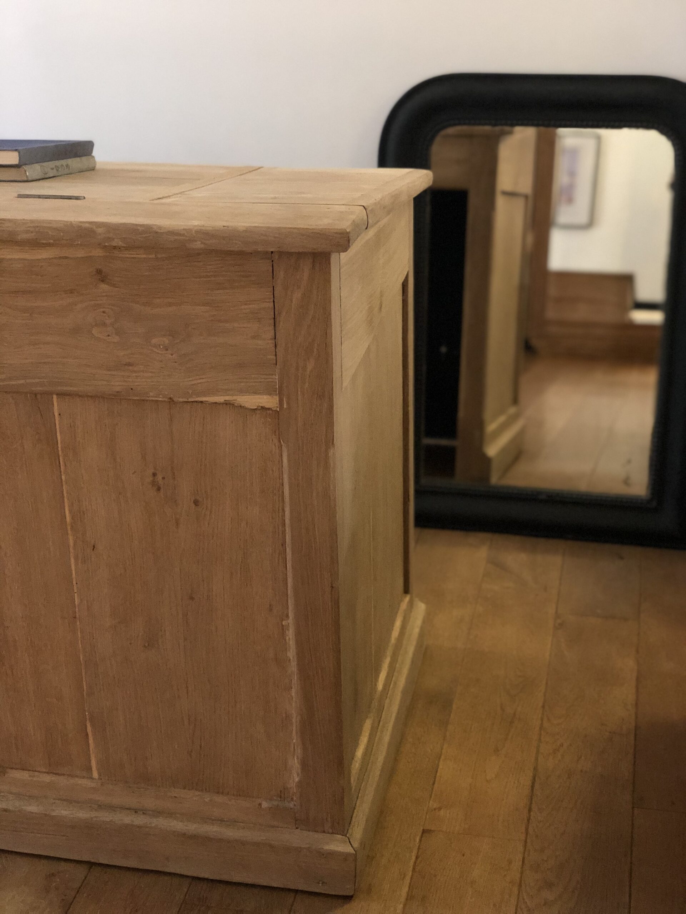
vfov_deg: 36.8
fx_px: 1374
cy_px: 457
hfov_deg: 28.0
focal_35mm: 52
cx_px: 343
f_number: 2.4
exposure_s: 1/8
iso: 250
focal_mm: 6
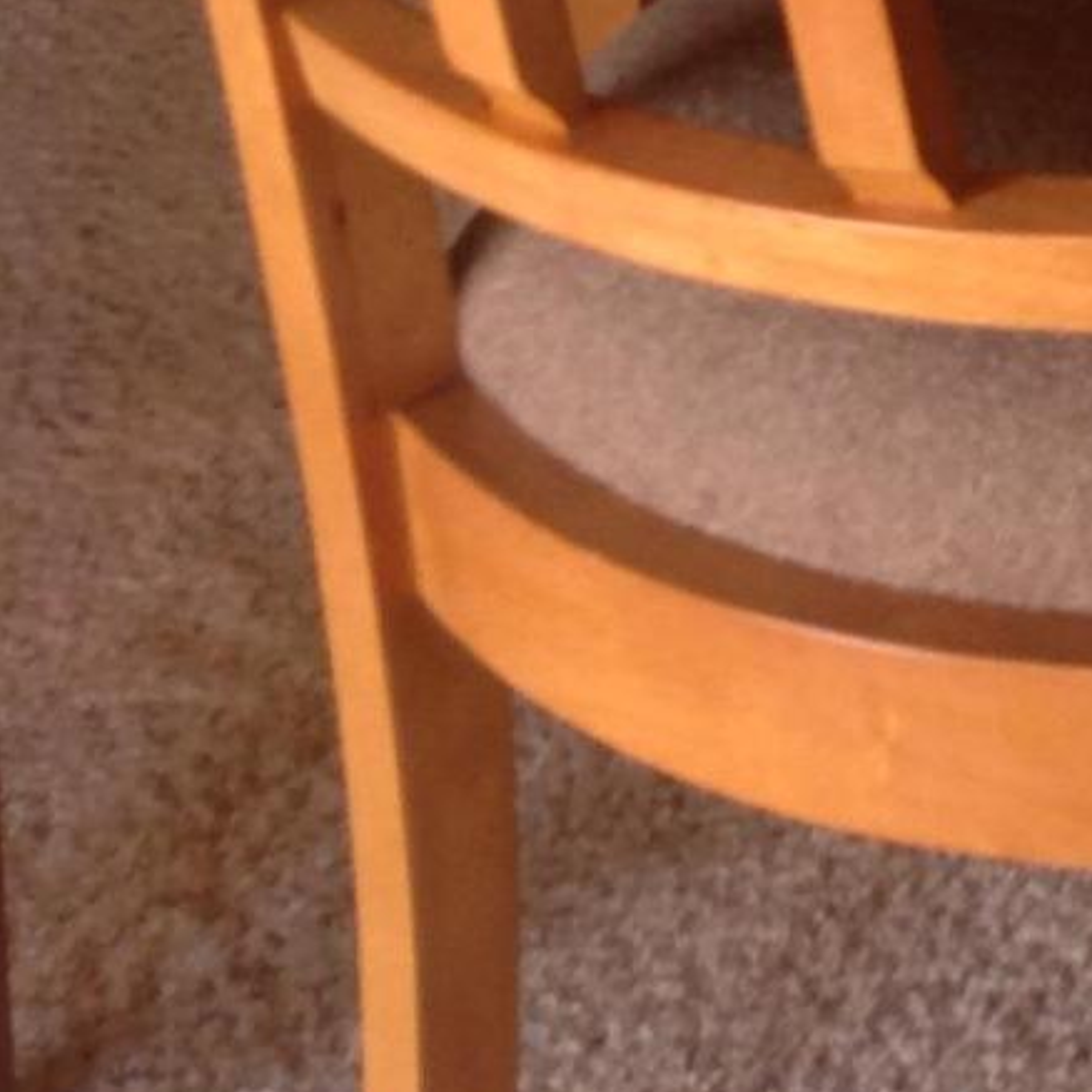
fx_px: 5032
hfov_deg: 11.6
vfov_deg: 11.1
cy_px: -1167
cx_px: 1856
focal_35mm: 141
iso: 50
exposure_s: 1/15
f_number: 2.4
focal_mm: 4.28
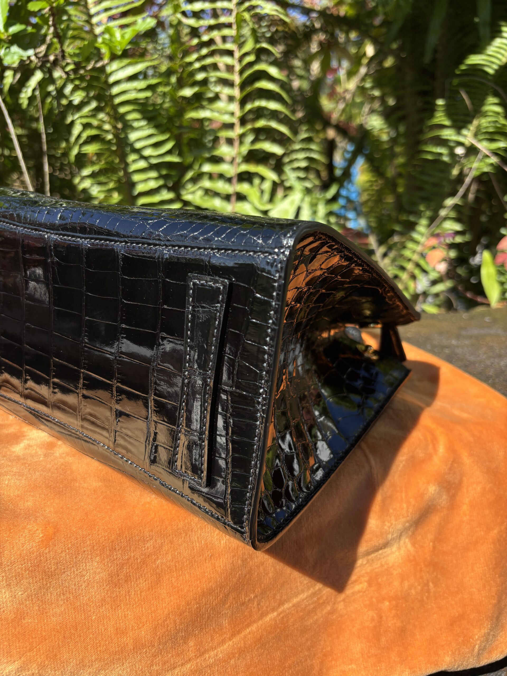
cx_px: 254
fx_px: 508
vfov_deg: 67.3
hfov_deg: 53.1
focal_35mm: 26
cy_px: 338
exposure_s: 1/2639
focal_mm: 5.96
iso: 50
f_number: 1.6
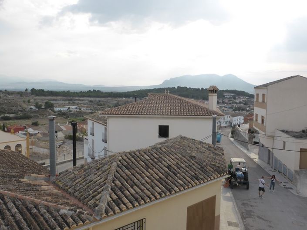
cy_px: 115
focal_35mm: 30
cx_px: 154
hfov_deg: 60.0
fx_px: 266
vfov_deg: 46.8
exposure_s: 1/500
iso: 160
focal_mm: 5.4
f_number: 3.6
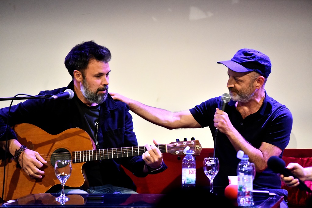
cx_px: 156
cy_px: 104
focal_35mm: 185
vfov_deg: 7.4
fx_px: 1604
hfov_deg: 11.1
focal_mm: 185
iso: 6400
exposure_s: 1/160
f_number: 4
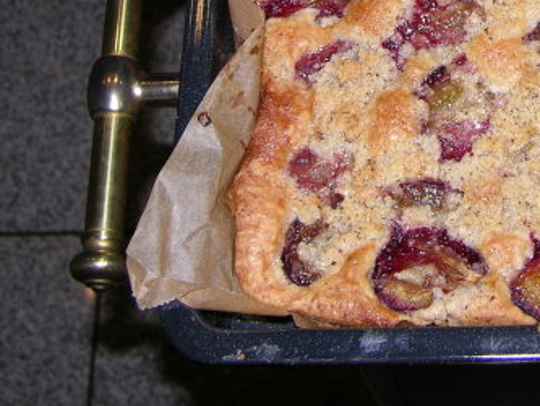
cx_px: 530
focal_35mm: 84
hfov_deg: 22.4
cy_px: -60
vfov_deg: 16.9
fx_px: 1311
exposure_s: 1/60.1
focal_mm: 8.9
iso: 50
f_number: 2.8
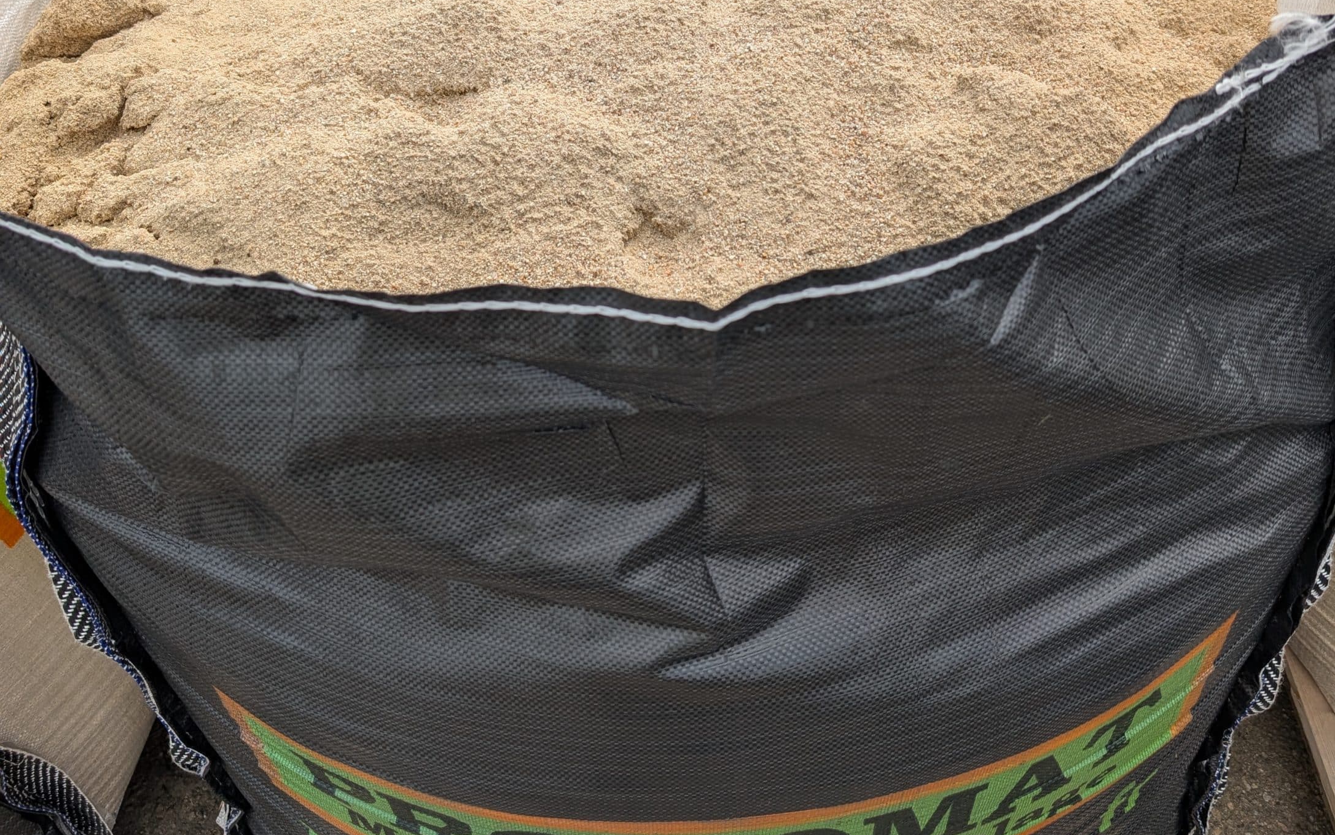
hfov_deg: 56.7
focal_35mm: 34
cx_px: 670
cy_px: 157
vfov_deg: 35.9
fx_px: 1237
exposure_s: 1/6897
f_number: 1.68
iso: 20
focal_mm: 6.9
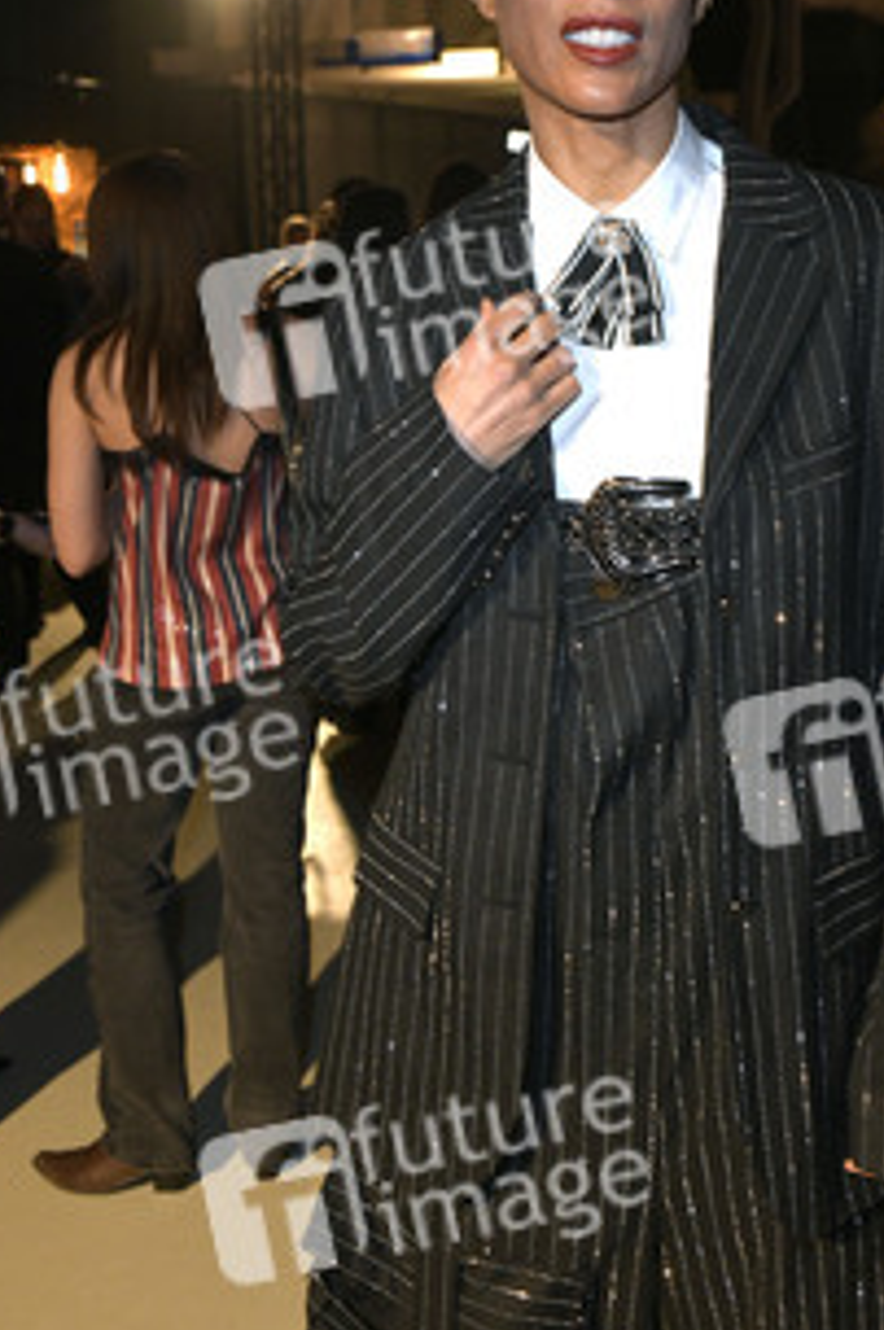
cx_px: 551
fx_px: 1698
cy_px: 525
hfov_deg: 29.1
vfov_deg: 42.6
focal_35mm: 46
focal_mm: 35
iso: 2000
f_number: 5.6
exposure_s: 1/125
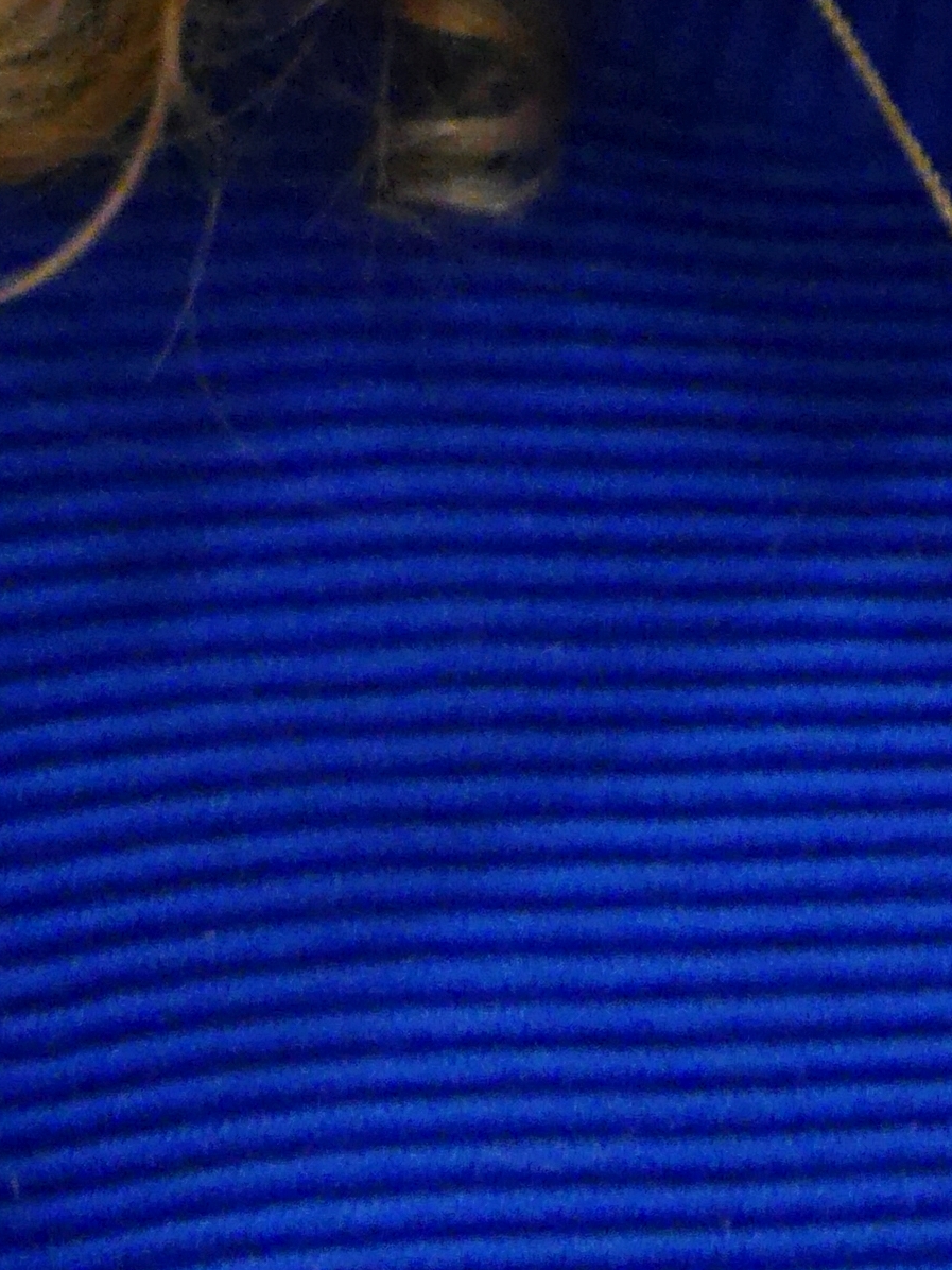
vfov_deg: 6.8
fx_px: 10451
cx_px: 1404
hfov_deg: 5.2
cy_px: -839
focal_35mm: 285
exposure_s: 1/30
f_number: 4.6
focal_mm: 37
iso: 3200
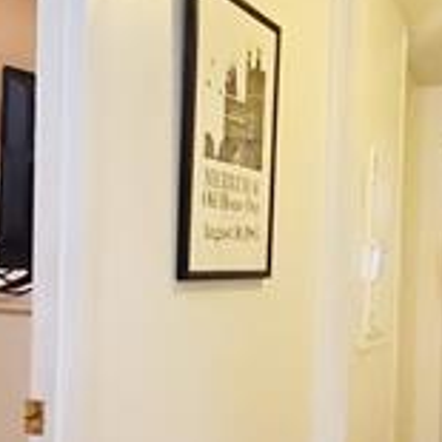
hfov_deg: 29.6
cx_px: 325
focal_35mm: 57
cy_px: 299
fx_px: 823
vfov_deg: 29.8
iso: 320
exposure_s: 1/60
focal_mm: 1.8
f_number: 2.2
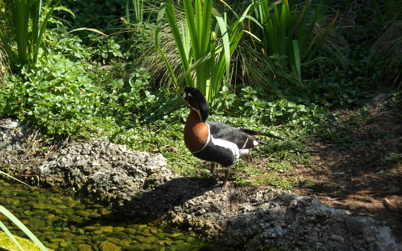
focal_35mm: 138
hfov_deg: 15.1
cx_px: 201
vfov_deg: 9.5
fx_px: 1512
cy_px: 111
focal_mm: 22.5
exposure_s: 1/180
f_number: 5.4
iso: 80
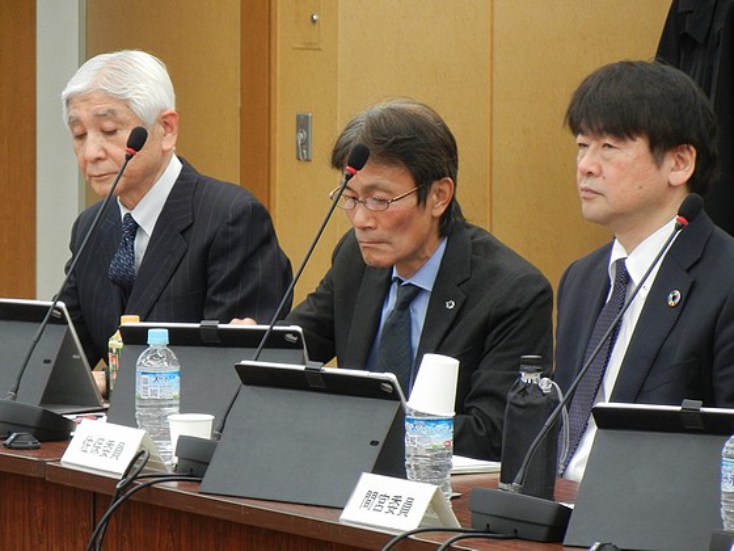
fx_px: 4856
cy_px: 276
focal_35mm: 229
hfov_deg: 8.6
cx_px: 367
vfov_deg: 6.5
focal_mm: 41.2
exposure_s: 1/33
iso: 400
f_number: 4.8
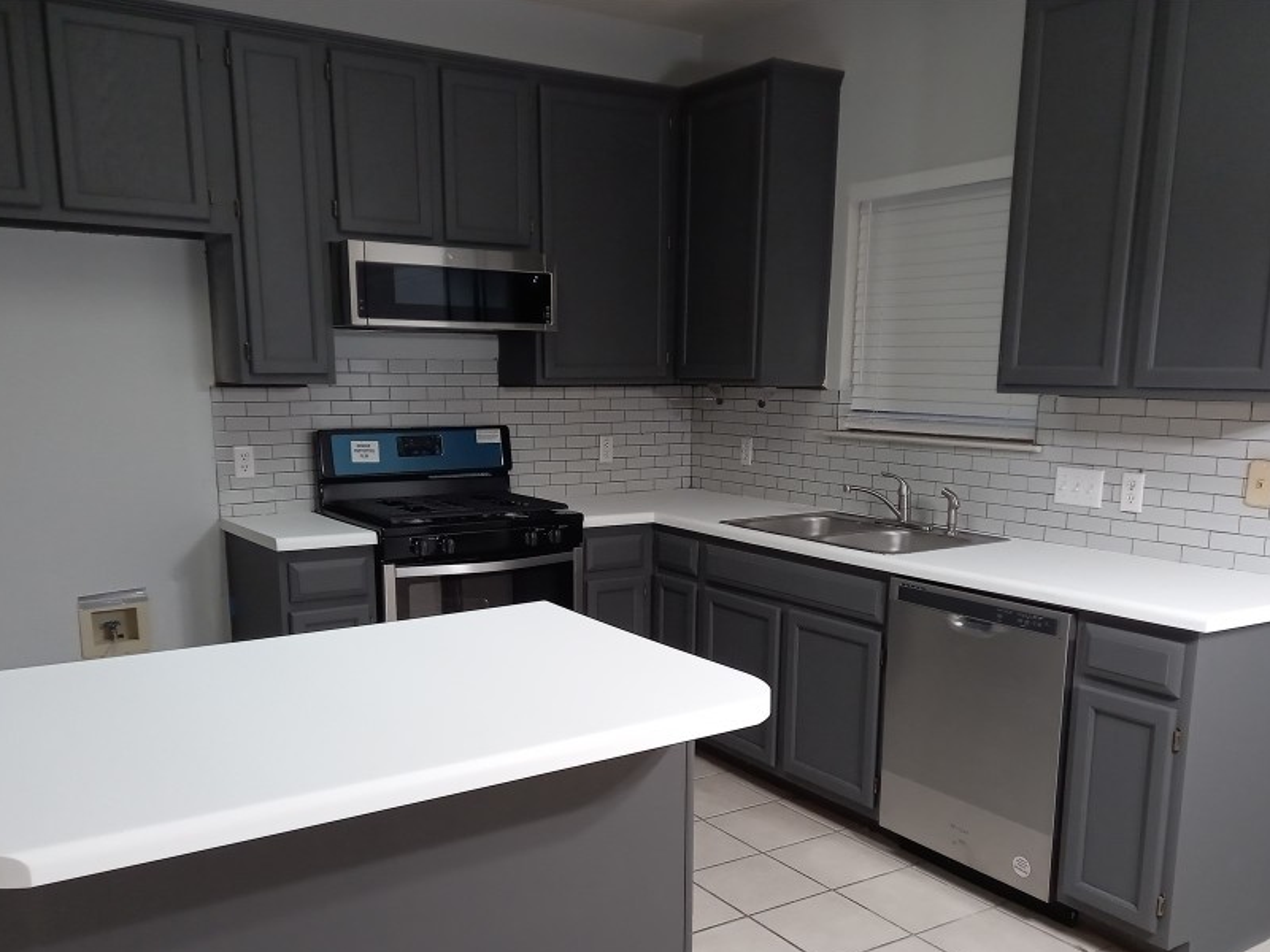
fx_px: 1174
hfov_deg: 56.8
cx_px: 641
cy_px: 605
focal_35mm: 32
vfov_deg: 43.8
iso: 200
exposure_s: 1/30
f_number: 2
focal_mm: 4.6
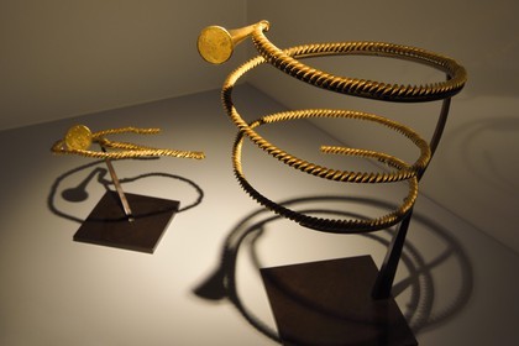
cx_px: 260
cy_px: 173
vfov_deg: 28.1
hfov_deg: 41.1
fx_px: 692
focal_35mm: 48
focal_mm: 48
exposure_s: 1/30
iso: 800
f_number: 16
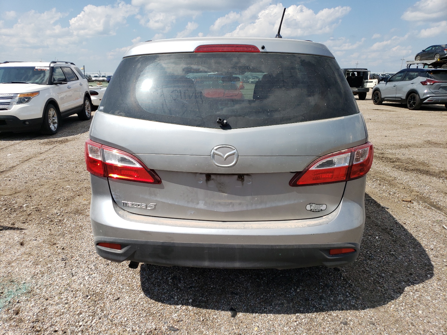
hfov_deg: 67.3
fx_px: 336
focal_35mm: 26
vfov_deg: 53.1
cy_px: 168
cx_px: 224
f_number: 1.5
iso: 50
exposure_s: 1/5000
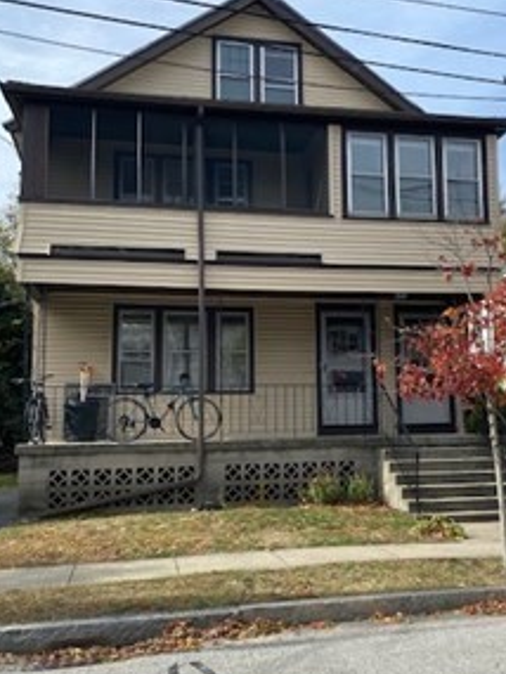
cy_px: 333
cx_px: 345
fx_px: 798
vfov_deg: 45.8
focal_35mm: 41
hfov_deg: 34.8
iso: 32
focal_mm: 4.25
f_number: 1.8
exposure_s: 1/2463
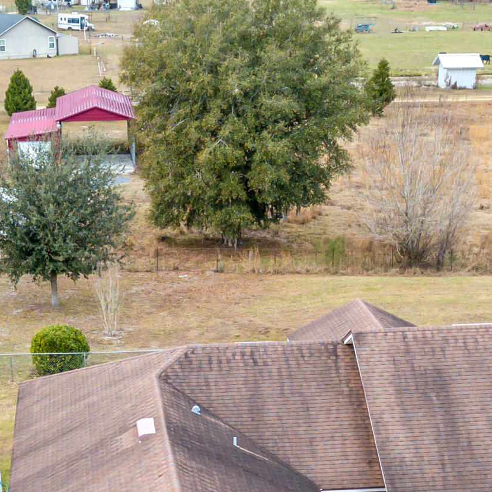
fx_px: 1335
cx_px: 222
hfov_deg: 20.9
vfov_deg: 19.9
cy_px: 548
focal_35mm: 83
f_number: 2.2
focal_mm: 4.73
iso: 100
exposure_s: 1/450
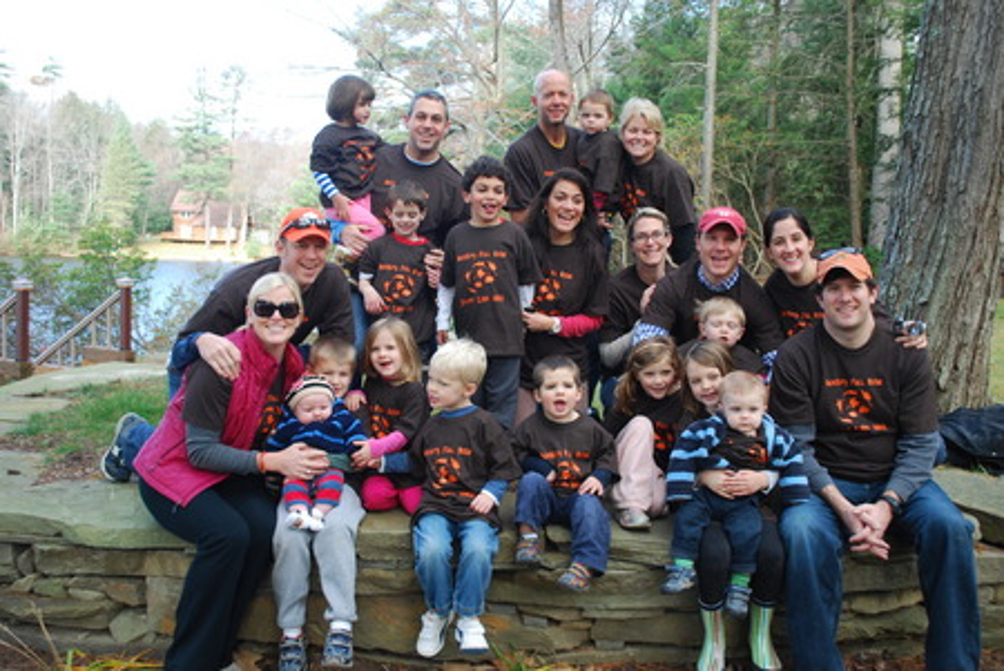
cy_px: 336
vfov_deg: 40.1
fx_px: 921
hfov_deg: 57.2
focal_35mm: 33
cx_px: 502
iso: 200
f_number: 4.5
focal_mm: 22
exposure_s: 1/80
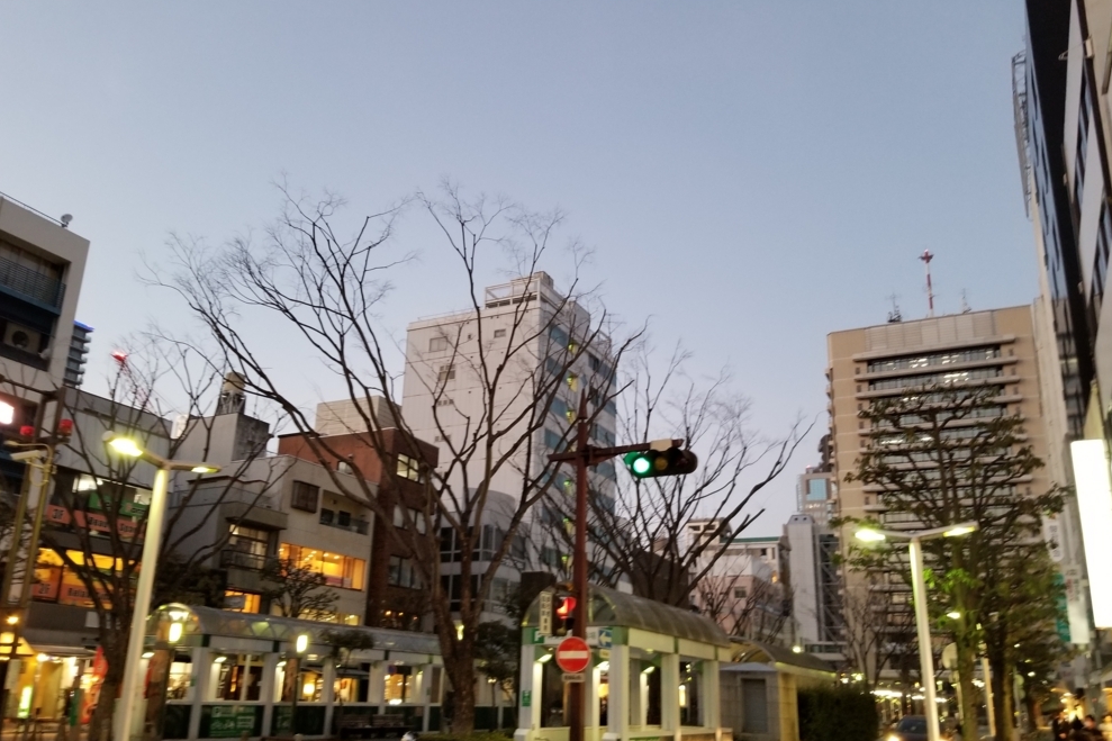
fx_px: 865
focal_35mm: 28
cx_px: 571
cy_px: 426
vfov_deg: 46.2
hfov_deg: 65.5
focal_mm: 4.25
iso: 200
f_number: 1.7
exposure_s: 1/30
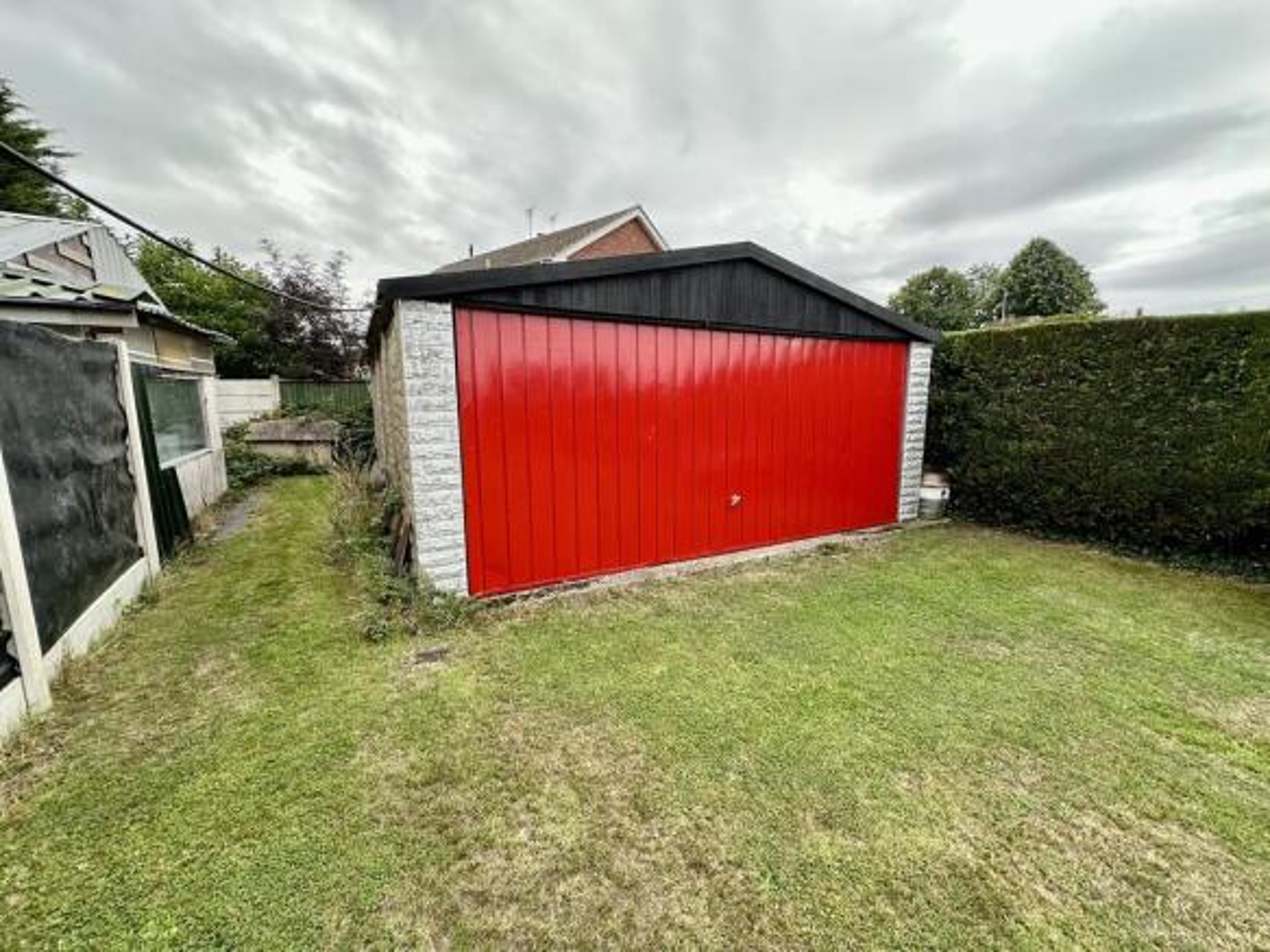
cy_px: 476
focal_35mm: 14
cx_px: 635
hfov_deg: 102.1
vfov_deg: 85.7
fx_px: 514
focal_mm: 2.22
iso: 40
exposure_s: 1/244
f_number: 2.2
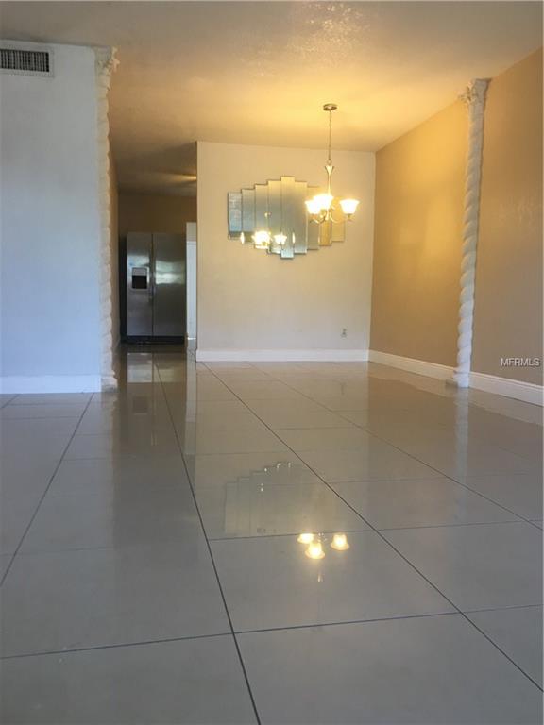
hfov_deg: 48.2
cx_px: 272
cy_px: 362
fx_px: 608
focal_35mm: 29
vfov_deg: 61.7
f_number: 2.2
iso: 64
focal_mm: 4.15
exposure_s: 1/30
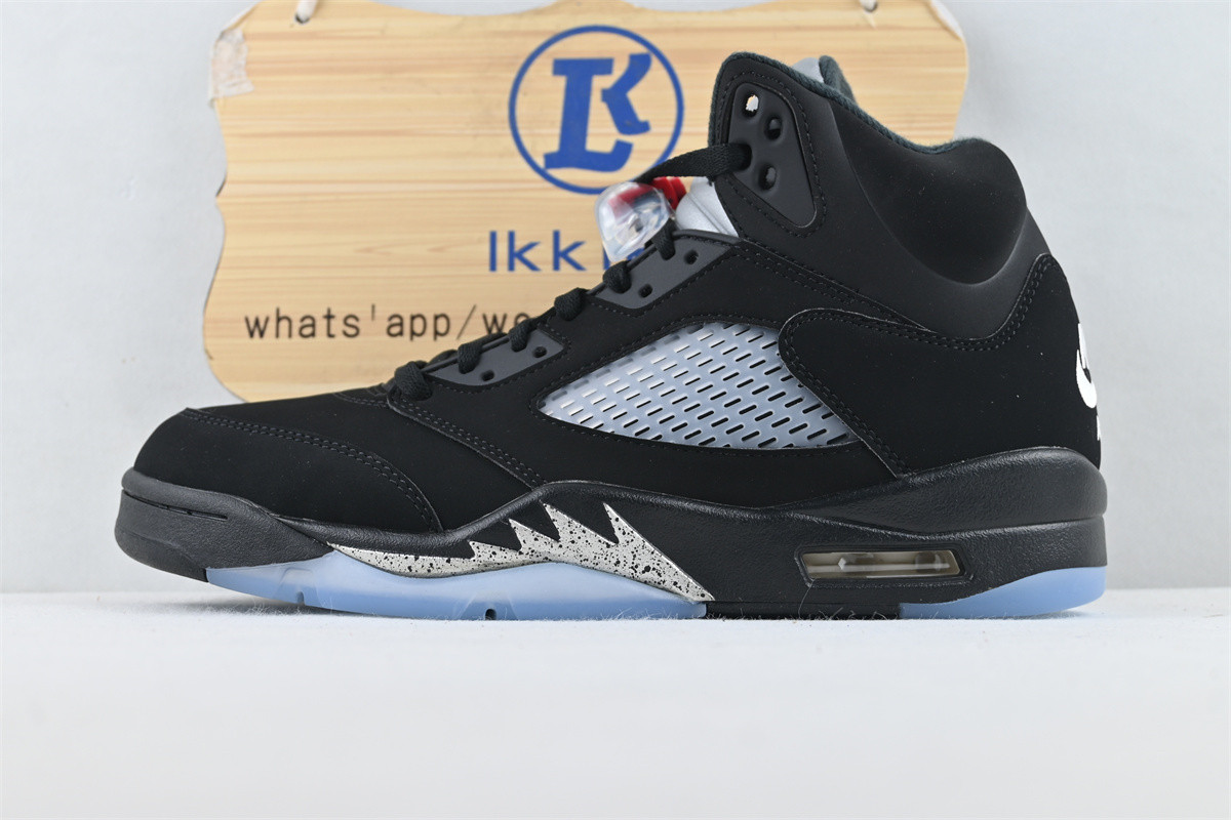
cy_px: 410
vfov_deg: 28.5
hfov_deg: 41.7
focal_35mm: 47
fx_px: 1616
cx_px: 616
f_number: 5
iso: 100
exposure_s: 1/50
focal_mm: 31.5
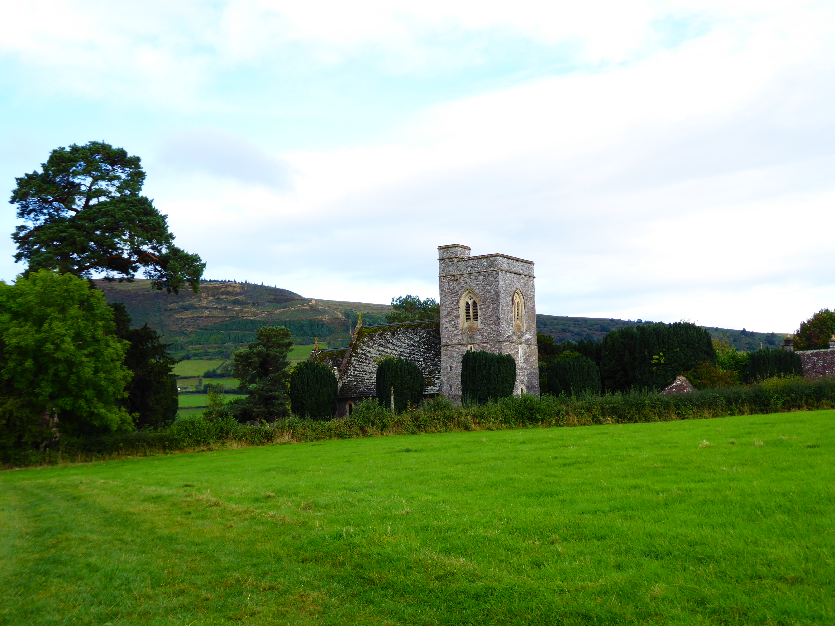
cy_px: 313
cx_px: 418
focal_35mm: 40
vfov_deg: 36.0
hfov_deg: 46.8
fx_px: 965
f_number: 3.8
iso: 80
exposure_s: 1/125
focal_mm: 7.2
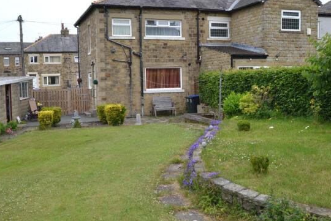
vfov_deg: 33.4
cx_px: 164
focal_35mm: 40
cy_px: 103
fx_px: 368
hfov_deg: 48.4
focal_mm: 22
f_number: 6.3
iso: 100
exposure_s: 1/160
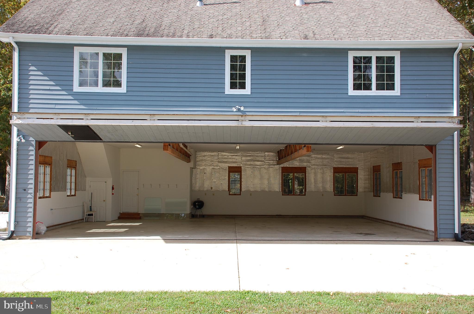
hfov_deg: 49.6
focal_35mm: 39
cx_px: 237
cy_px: 157
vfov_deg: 34.1
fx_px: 513
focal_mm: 26
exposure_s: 1/250
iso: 200
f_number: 8
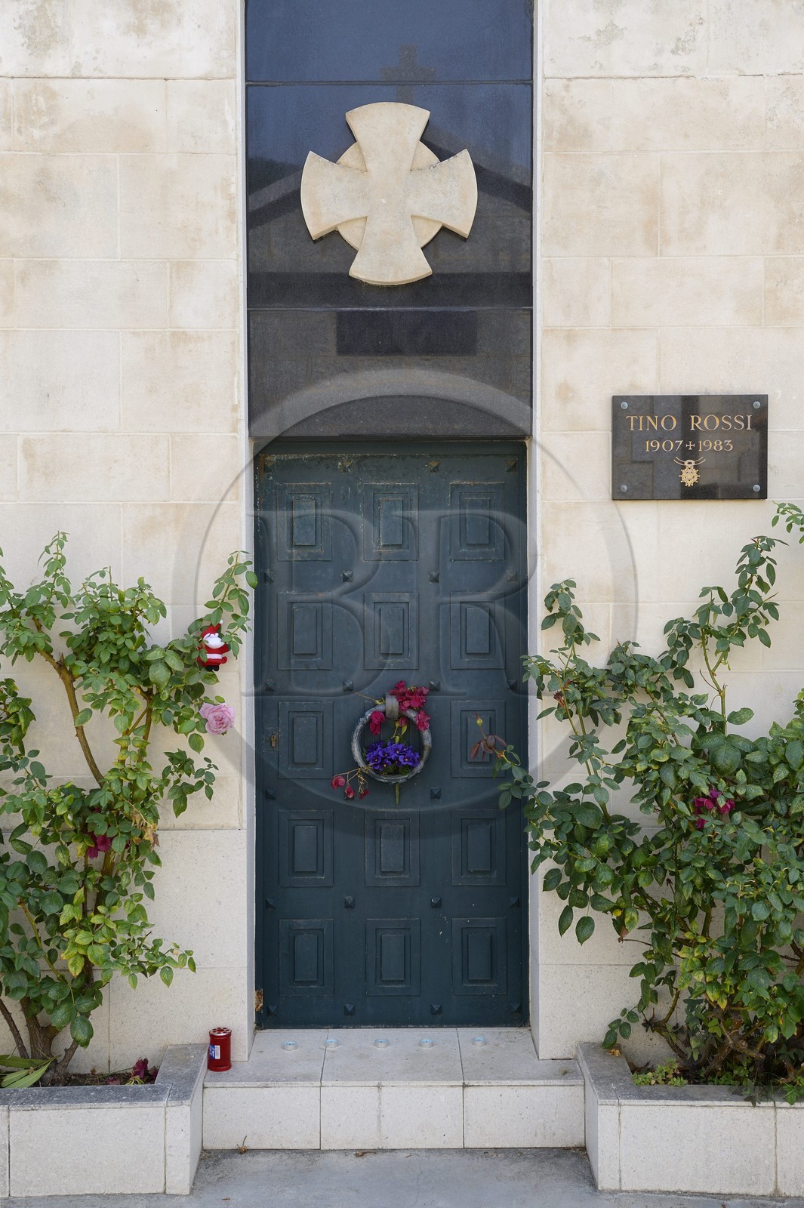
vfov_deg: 48.5
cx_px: 402
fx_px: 1341
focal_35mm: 40
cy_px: 604
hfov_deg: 33.4
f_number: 8
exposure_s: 1/200
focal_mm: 40
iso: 200
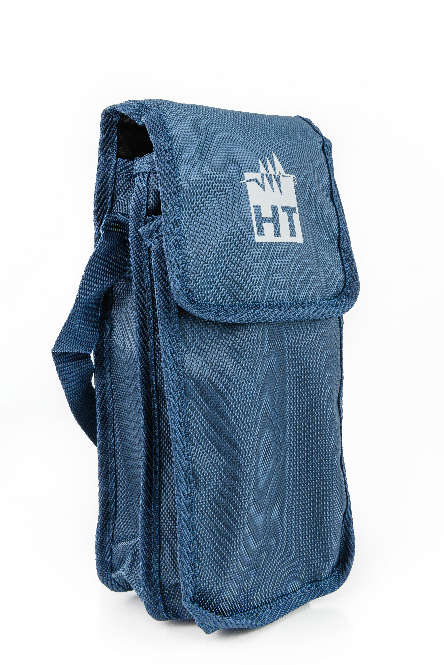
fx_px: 887
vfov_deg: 41.1
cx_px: 222
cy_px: 332
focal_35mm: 48
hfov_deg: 28.1
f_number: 22
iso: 160
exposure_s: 1/4
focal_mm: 48
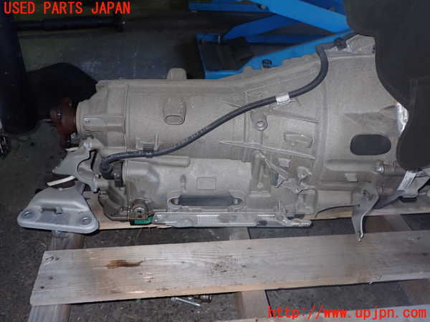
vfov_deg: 44.2
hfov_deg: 56.8
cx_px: 215
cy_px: 161
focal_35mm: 32
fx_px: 398
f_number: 2.4
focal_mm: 5.79
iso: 200
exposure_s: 1/30
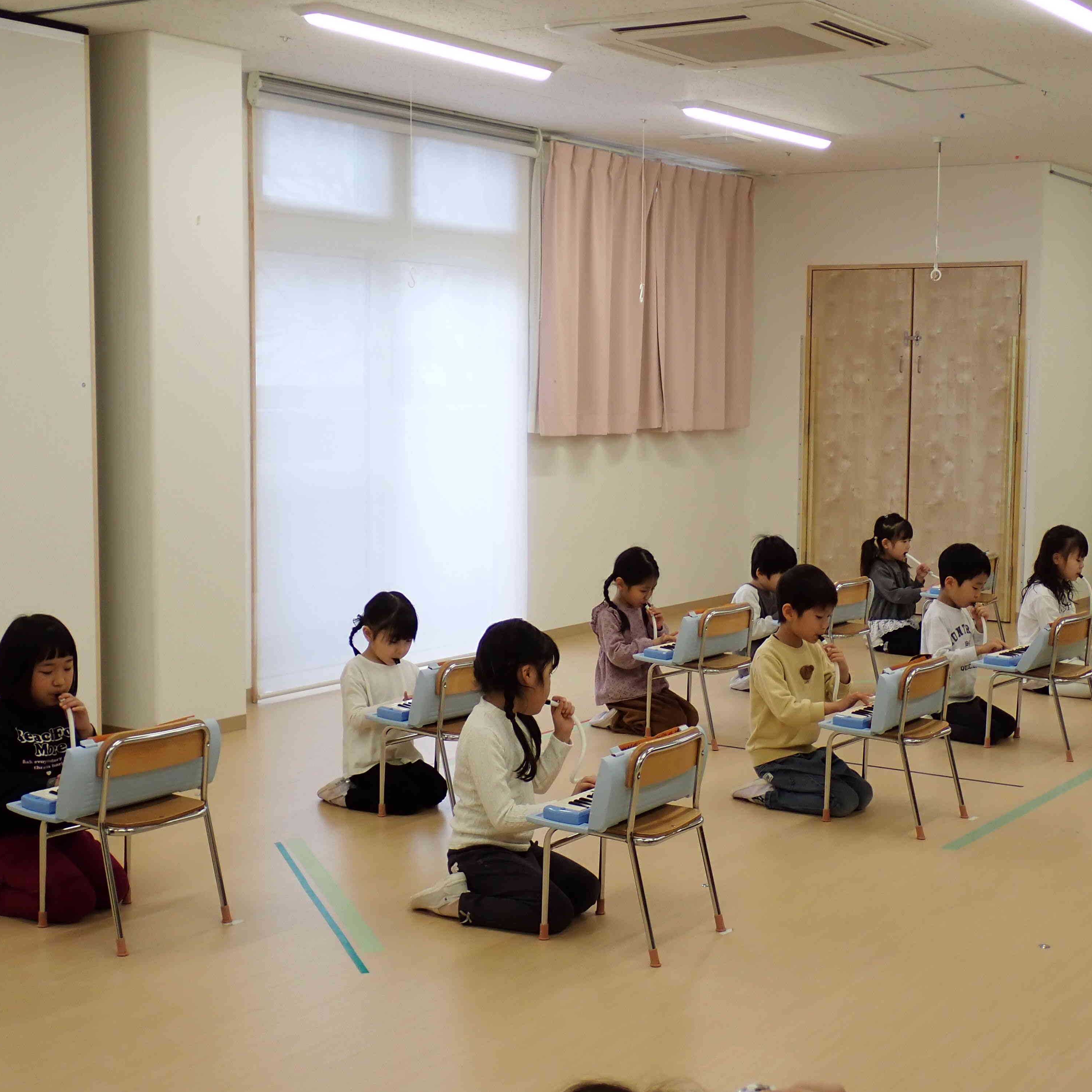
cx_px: 645
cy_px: 546
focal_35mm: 52
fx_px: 1856
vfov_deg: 32.8
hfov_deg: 32.7
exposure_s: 1/125
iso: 200
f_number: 2.9
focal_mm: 7.8
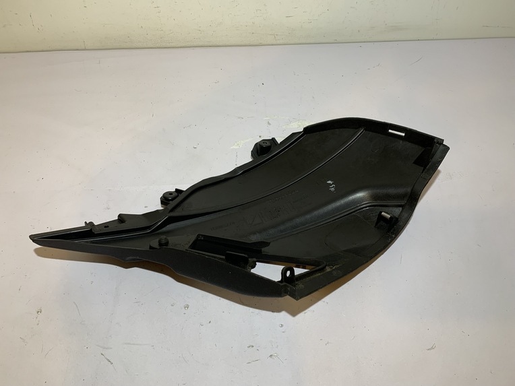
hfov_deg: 67.3
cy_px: 193
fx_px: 387
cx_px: 258
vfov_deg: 53.1
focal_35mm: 26
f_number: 1.8
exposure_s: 1/121
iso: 80
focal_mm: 4.25
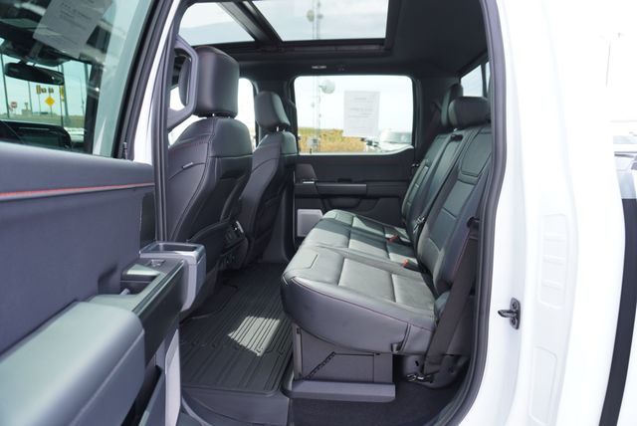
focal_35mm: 24
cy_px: 213
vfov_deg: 53.2
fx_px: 425
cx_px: 318
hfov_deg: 73.7
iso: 100
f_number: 4.5
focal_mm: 16
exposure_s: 1/80
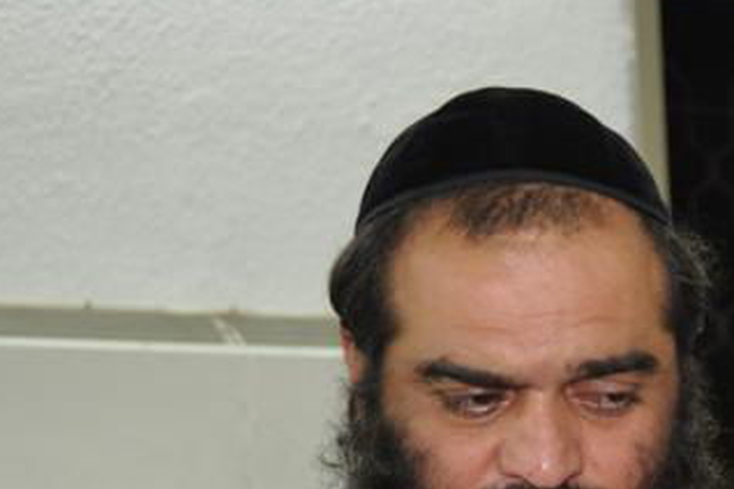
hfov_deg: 12.0
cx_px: 1059
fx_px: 3344
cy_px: 687
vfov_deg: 8.2
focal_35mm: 164
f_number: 4.2
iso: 500
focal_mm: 34
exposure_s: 1/60
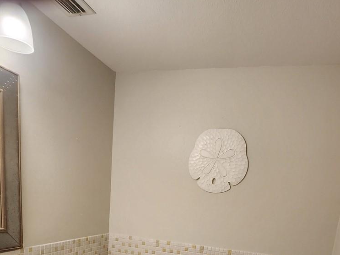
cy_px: 262
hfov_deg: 63.4
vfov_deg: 42.2
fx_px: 275
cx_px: 175
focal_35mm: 28
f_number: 2.2
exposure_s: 1/60
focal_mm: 2.2
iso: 64
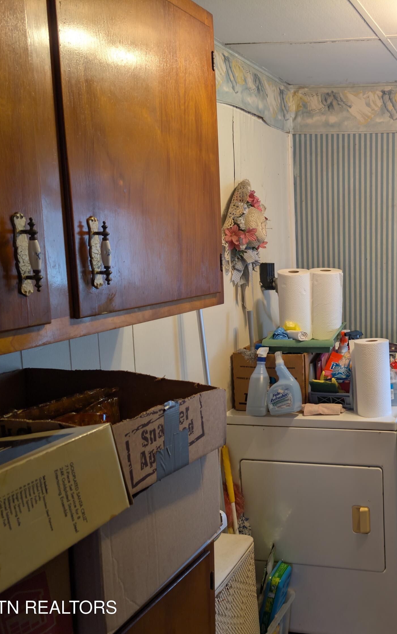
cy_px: 318
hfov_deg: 33.7
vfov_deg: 56.7
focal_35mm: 34
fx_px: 589
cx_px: 406
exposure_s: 1/20
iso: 54
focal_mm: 6.9
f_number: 1.68
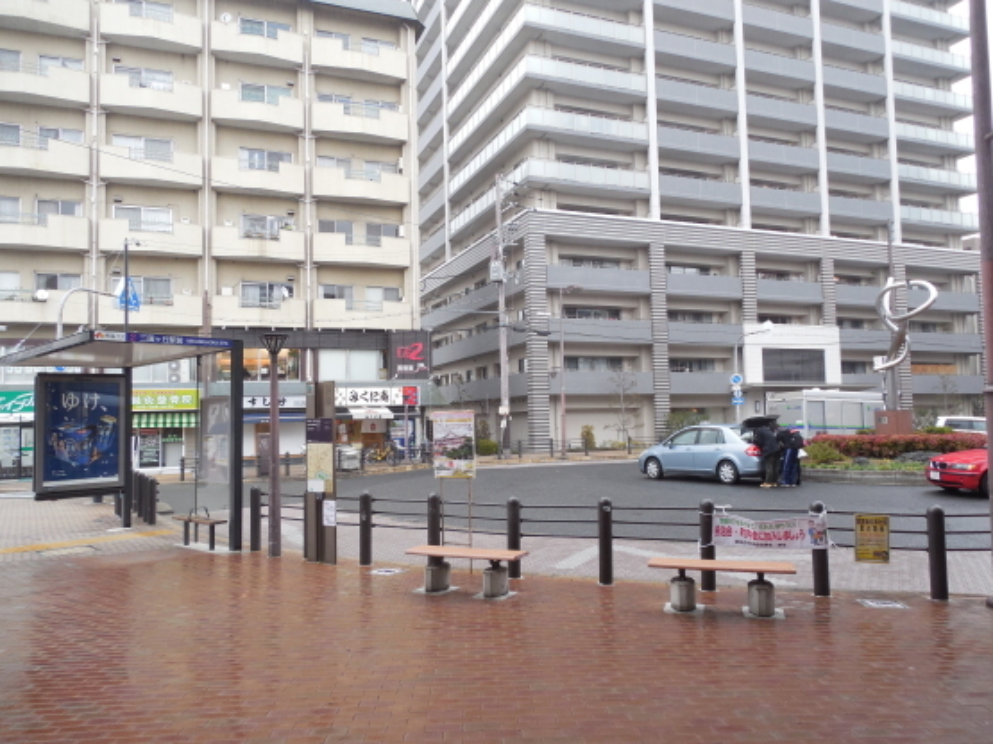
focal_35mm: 25
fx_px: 717
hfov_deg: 69.4
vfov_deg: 54.9
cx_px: 496
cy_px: 372
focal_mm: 4.5
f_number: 3.3
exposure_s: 1/60
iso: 125
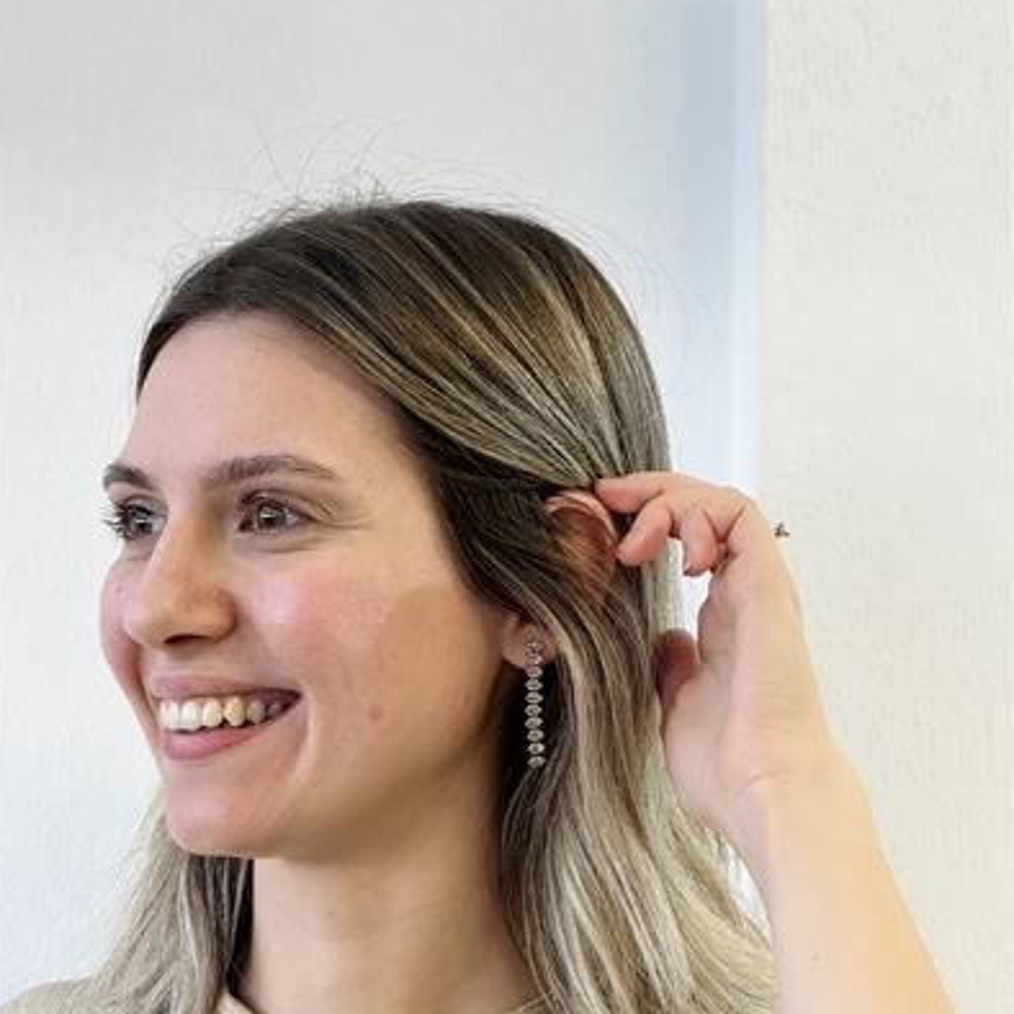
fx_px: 3049
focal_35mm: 92
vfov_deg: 18.8
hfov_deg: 18.9
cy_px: 650
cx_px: 502
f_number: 2.8
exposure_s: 1/100
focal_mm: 9
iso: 160
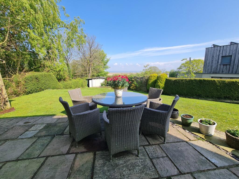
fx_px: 90
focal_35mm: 13
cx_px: 120
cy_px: 90
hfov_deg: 106.2
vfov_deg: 89.9
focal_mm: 2.2
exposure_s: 1/966
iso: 64
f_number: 2.2
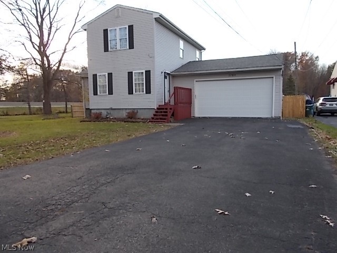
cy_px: 126
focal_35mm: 26
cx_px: 168
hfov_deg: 67.3
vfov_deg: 53.1
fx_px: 253
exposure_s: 1/125
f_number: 3.2
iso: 80
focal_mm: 4.6
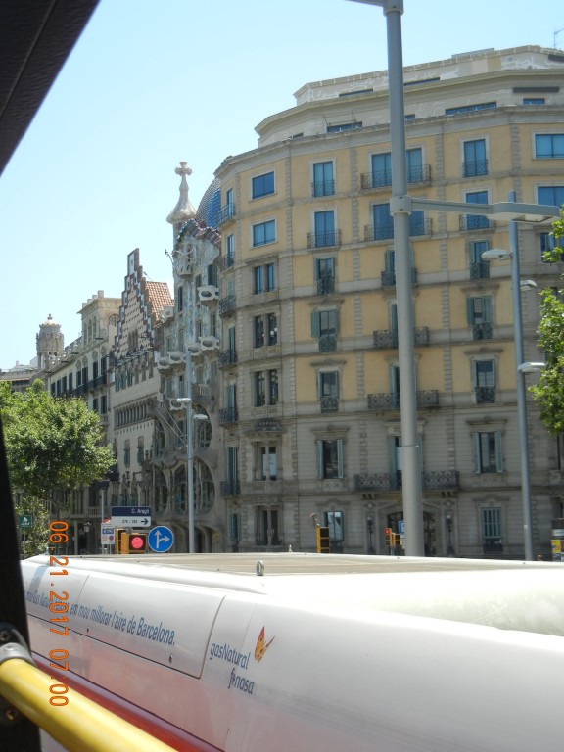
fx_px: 1130
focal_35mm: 52
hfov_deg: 28.0
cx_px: 282
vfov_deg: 36.8
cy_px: 376
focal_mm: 9.3
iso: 160
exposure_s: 1/704
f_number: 3.9
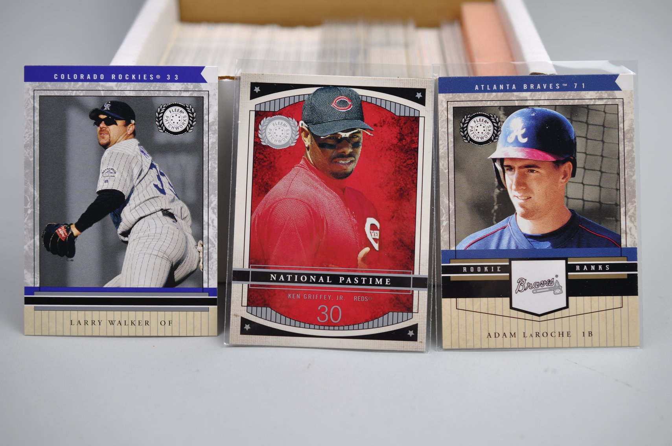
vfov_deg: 22.6
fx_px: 1119
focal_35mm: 60
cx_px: 336
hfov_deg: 33.4
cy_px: 223
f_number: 4
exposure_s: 1/60
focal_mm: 40
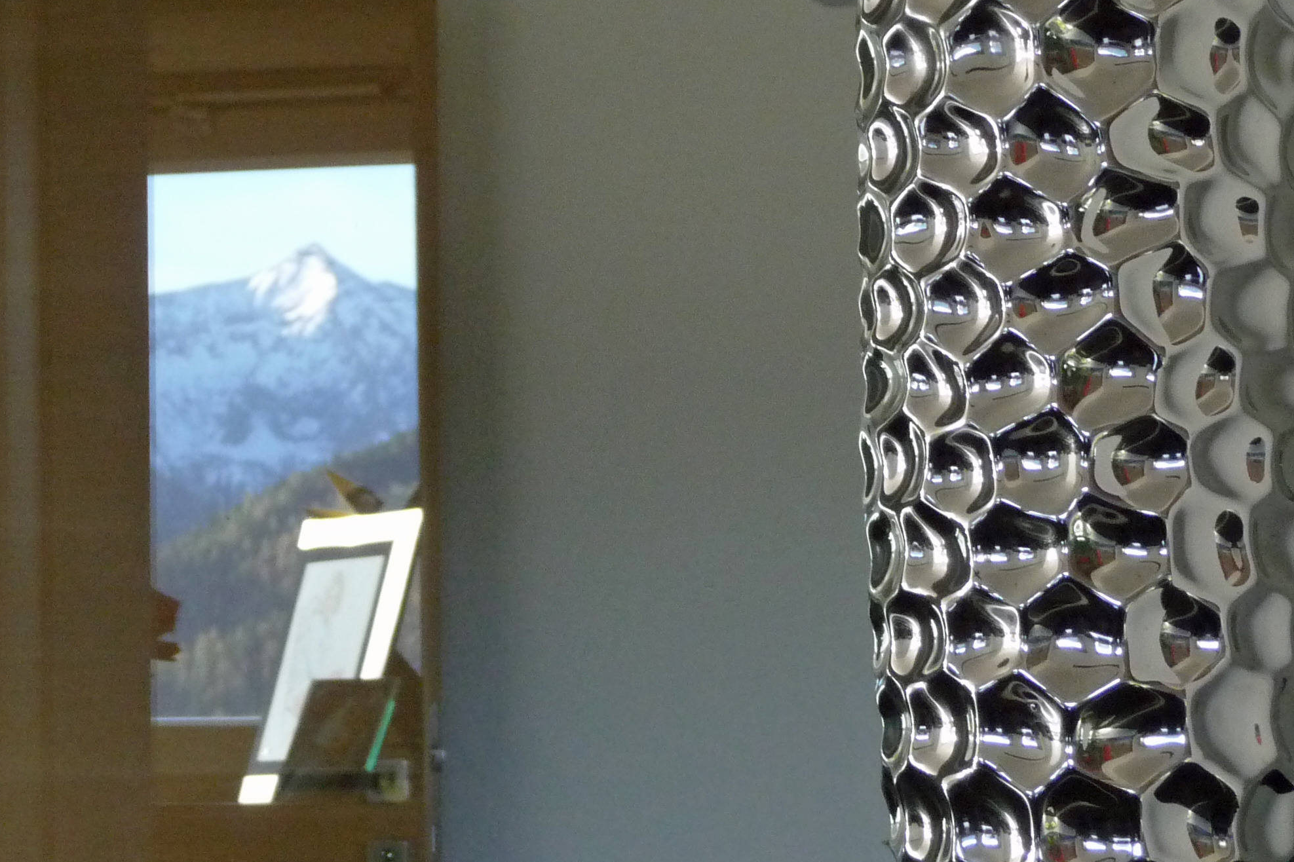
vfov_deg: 8.5
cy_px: 331
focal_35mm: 162
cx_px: 525
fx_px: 5822
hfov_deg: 12.7
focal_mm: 15.2
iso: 320
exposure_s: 1/40
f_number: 4.7
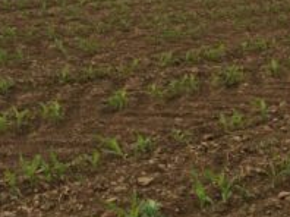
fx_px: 736
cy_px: 60
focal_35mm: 88
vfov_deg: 16.7
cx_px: 227
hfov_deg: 22.0
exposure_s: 1/283
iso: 32
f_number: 2.2
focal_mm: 4.15
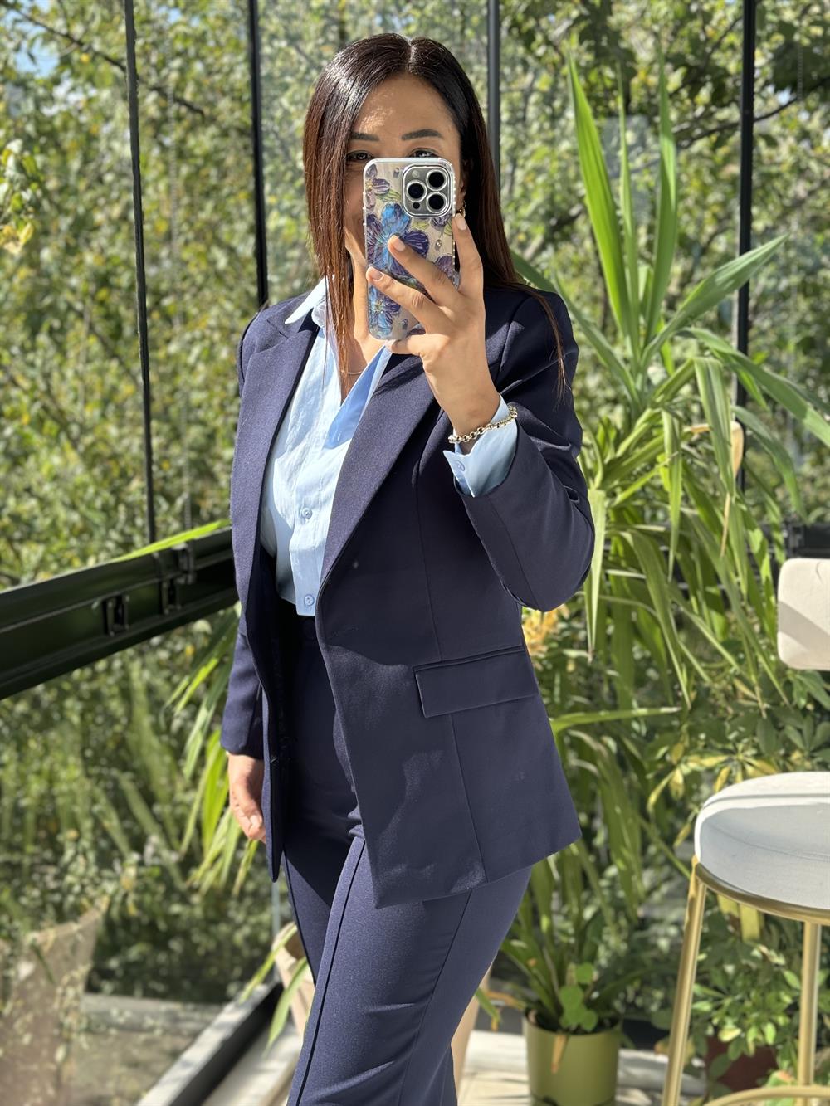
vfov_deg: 39.7
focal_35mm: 48
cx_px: 415
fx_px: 1534
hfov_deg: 30.3
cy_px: 553
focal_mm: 6.76
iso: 64
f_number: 1.78
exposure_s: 1/356
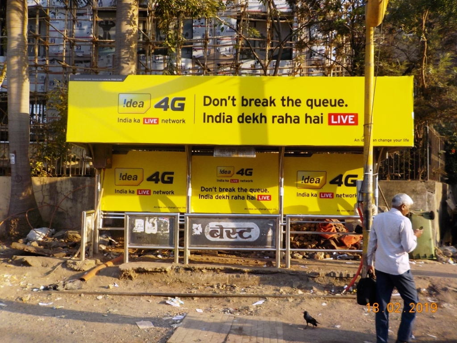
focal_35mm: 30
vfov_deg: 46.8
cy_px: 172
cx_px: 228
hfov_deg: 60.0
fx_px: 396
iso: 125
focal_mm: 4.1
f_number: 3.3
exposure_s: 1/320
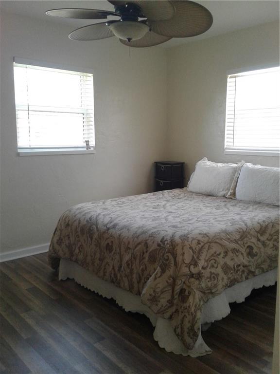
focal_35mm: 33
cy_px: 187
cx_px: 140
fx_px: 356
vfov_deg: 55.4
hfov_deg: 42.9
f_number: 2.2
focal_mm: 3.3
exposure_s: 1/33
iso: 100
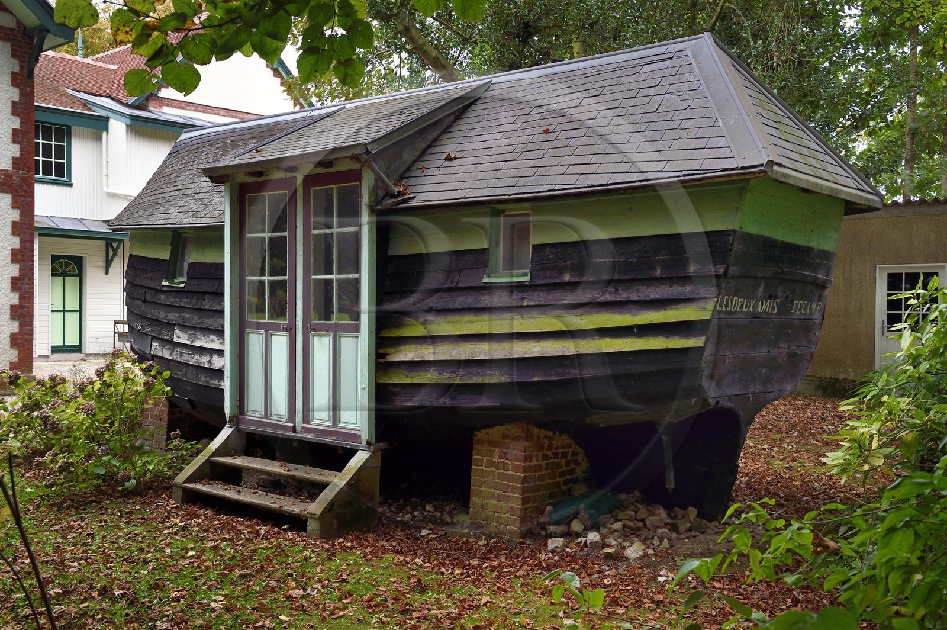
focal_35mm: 36
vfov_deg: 36.8
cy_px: 315
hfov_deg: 53.2
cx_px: 474
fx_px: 946
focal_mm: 36
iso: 800
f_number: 10
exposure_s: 1/80
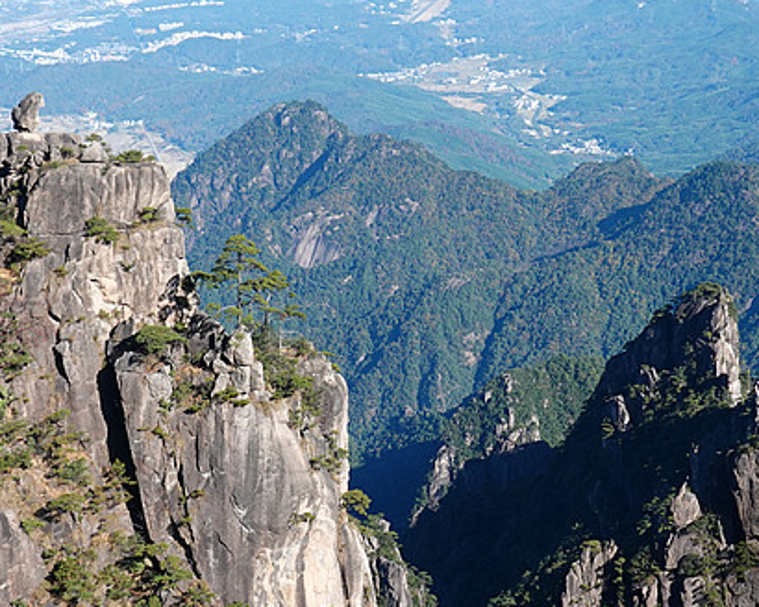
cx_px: 405
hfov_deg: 19.8
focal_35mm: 97
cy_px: 321
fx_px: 2179
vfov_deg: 15.9
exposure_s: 1/320
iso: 125
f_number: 5.6
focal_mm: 19.43
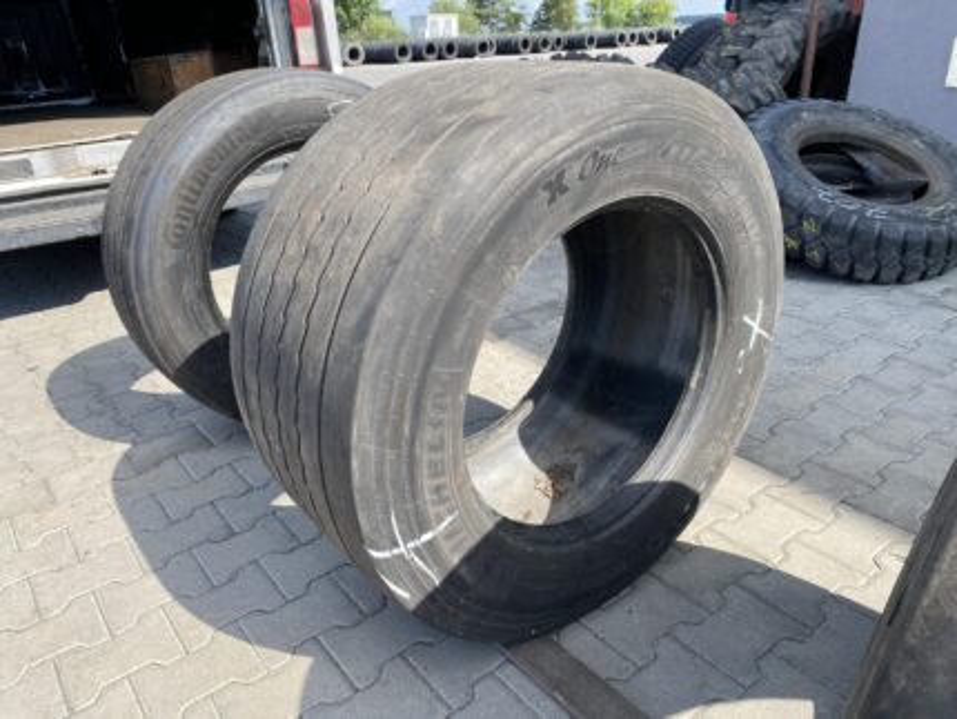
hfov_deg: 67.3
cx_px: 478
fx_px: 719
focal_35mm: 26
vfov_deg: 53.1
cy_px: 360
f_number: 1.8
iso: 32
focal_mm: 4.25
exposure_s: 1/839
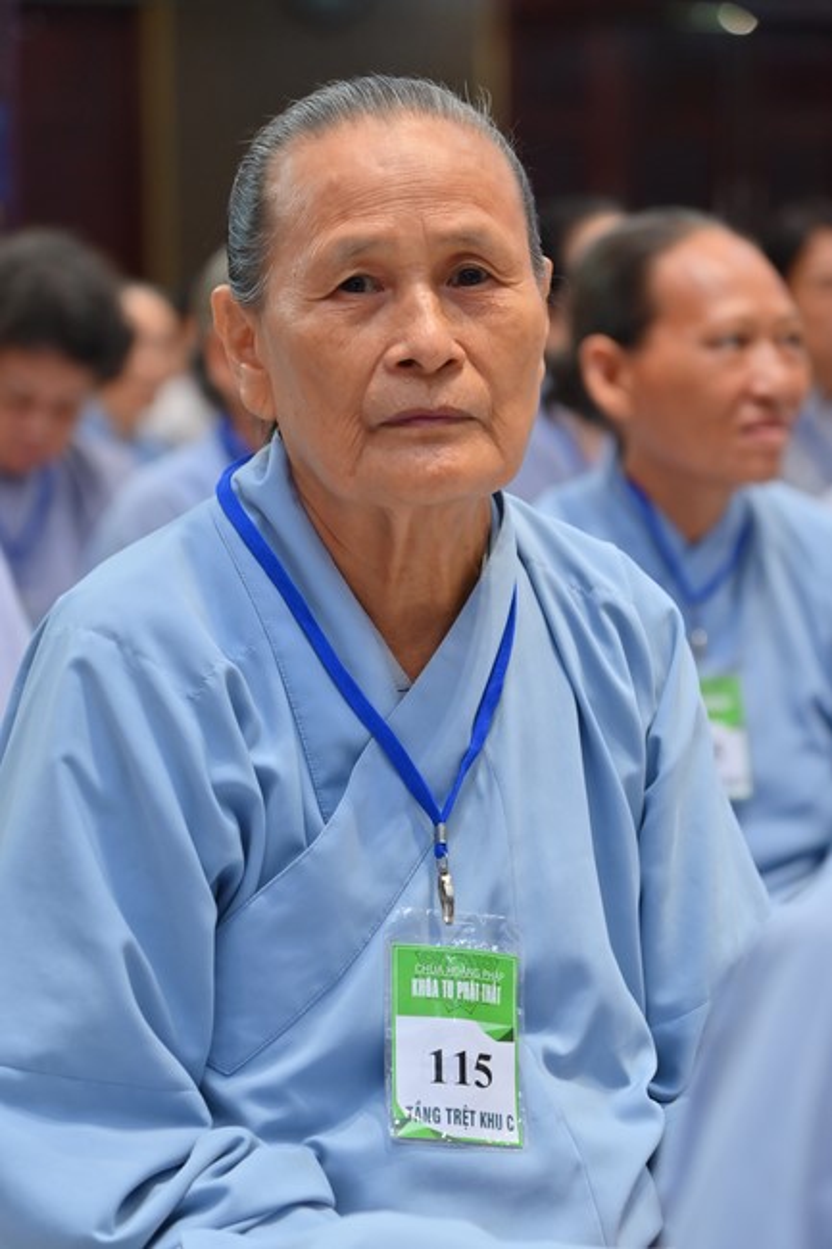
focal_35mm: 120
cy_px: 624
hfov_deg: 11.4
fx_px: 4162
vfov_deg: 17.1
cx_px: 416
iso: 1000
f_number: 5
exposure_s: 1/80
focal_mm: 120
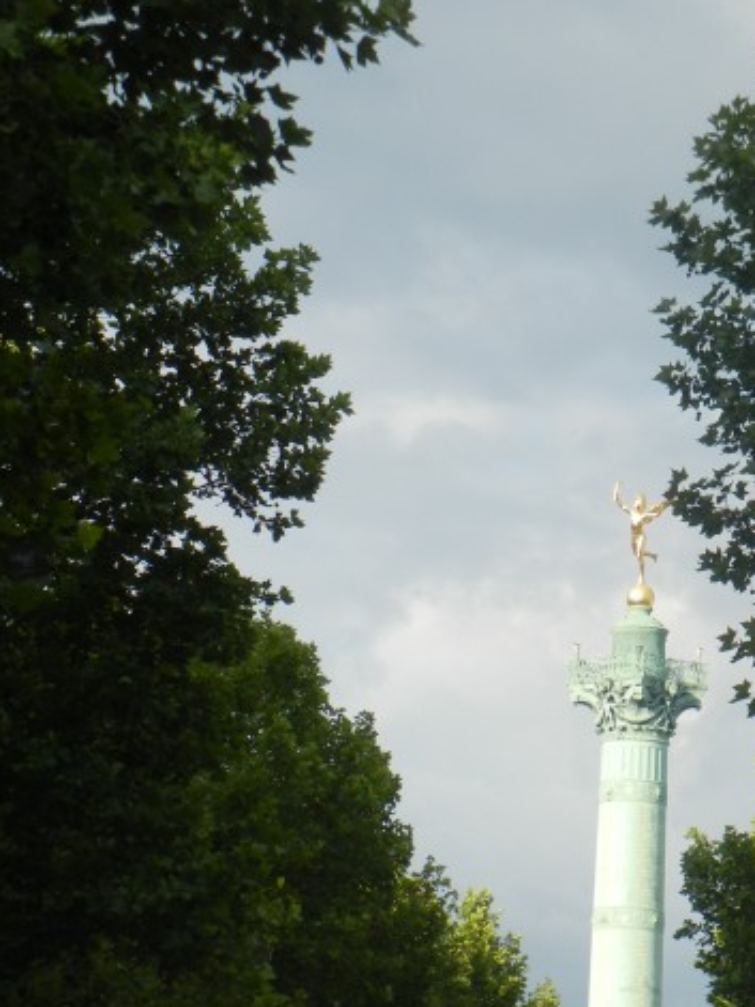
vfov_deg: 9.1
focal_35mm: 217
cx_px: 357
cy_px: 789
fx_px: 6313
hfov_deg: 6.8
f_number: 4.6
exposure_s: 1/328
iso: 160
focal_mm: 24
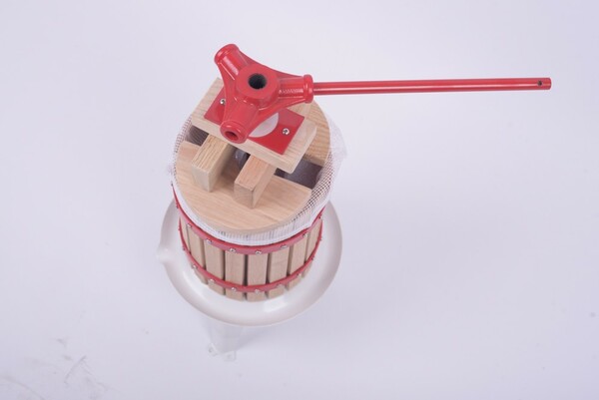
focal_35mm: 50
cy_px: 200
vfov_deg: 27.0
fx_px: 833
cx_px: 300
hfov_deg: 39.6
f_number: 9
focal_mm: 50
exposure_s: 1/125
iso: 200
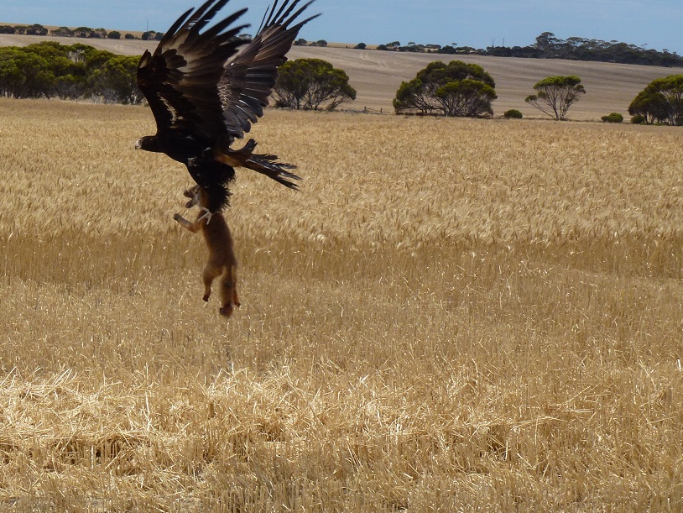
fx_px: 2210
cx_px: 203
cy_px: 267
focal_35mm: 112
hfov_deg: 17.5
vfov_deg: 13.2
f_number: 4.7
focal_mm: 13.6
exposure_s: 1/1300
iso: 100
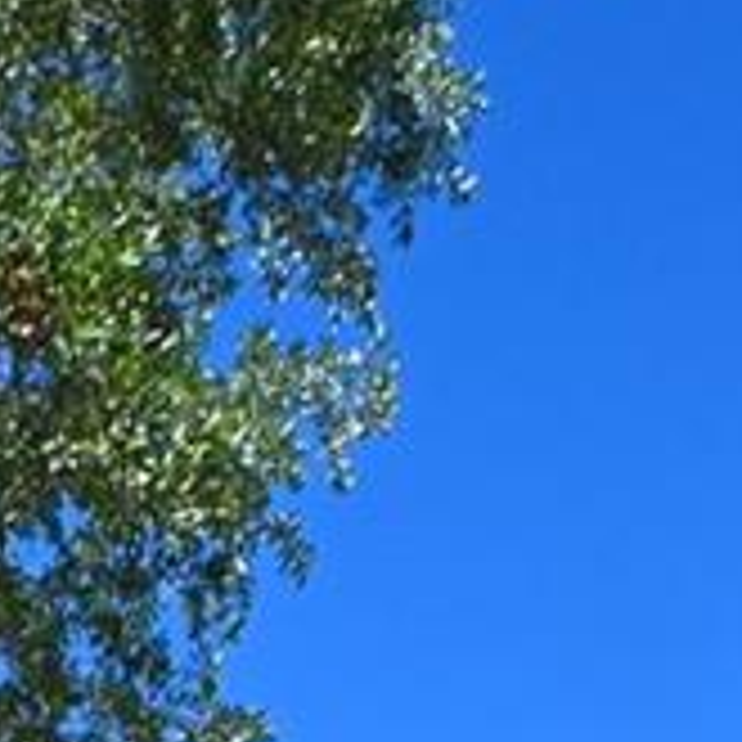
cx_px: -90
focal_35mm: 115
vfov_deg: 10.7
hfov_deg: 14.8
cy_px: 2197
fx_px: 2789
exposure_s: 1/60
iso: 200
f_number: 22
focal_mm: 14
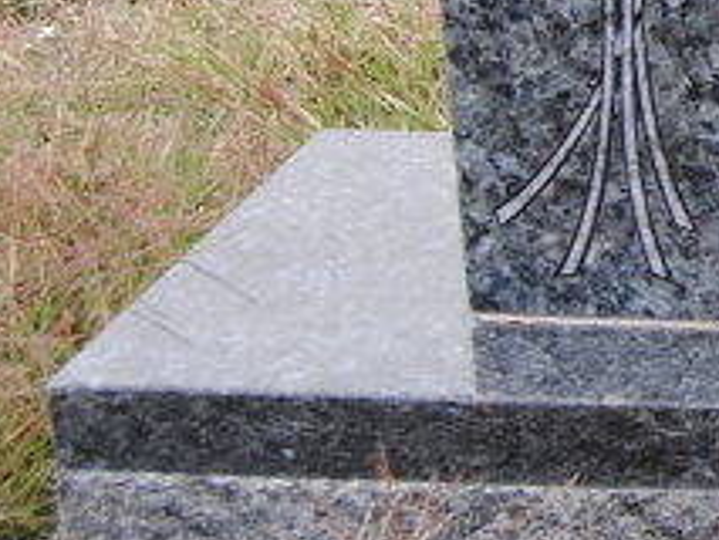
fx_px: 3311
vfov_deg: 9.2
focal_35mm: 159
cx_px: 1647
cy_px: -76
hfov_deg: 10.8
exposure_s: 1/125
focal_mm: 23
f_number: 5.6
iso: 100
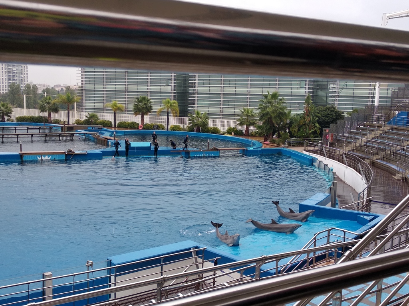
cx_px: 204
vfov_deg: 53.1
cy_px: 153
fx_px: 307
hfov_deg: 67.3
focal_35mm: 26
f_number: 2.2
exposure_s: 1/100
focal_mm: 3.81
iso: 160
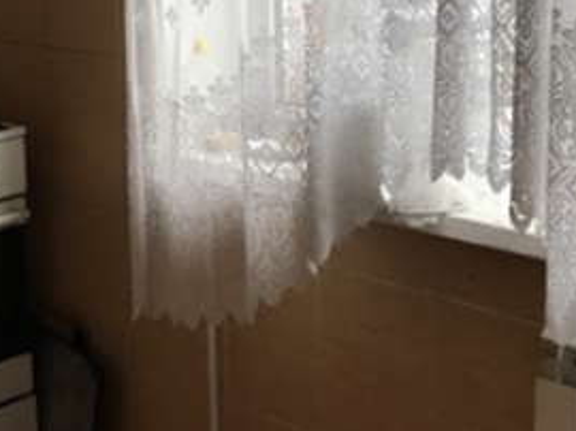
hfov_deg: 23.5
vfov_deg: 17.4
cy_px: 4
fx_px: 1380
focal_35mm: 83
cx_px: 190
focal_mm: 3.99
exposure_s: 1/50
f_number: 1.8
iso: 25
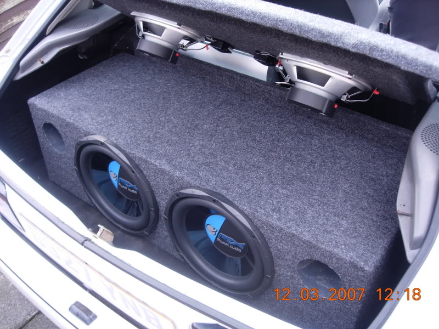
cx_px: 220
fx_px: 482
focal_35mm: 38
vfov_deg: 37.7
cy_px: 164
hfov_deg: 49.0
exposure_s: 1/73.9
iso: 64
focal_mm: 7.8
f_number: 2.8
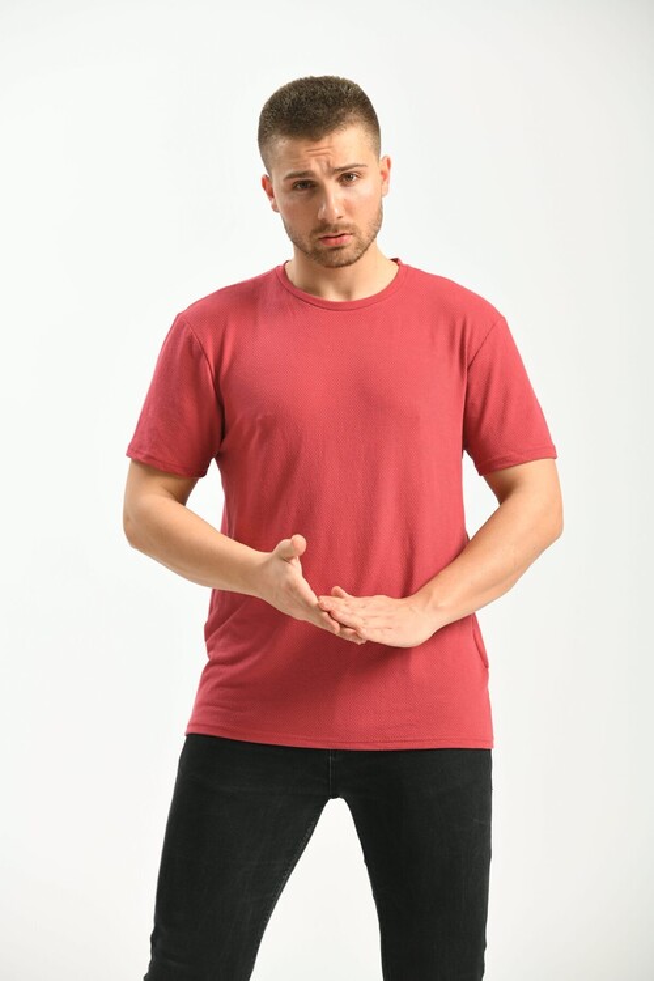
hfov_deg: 10.5
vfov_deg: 15.8
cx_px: 327
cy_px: 490
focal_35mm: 130
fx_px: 3542
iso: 100
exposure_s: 1/160
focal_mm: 130
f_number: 5.6
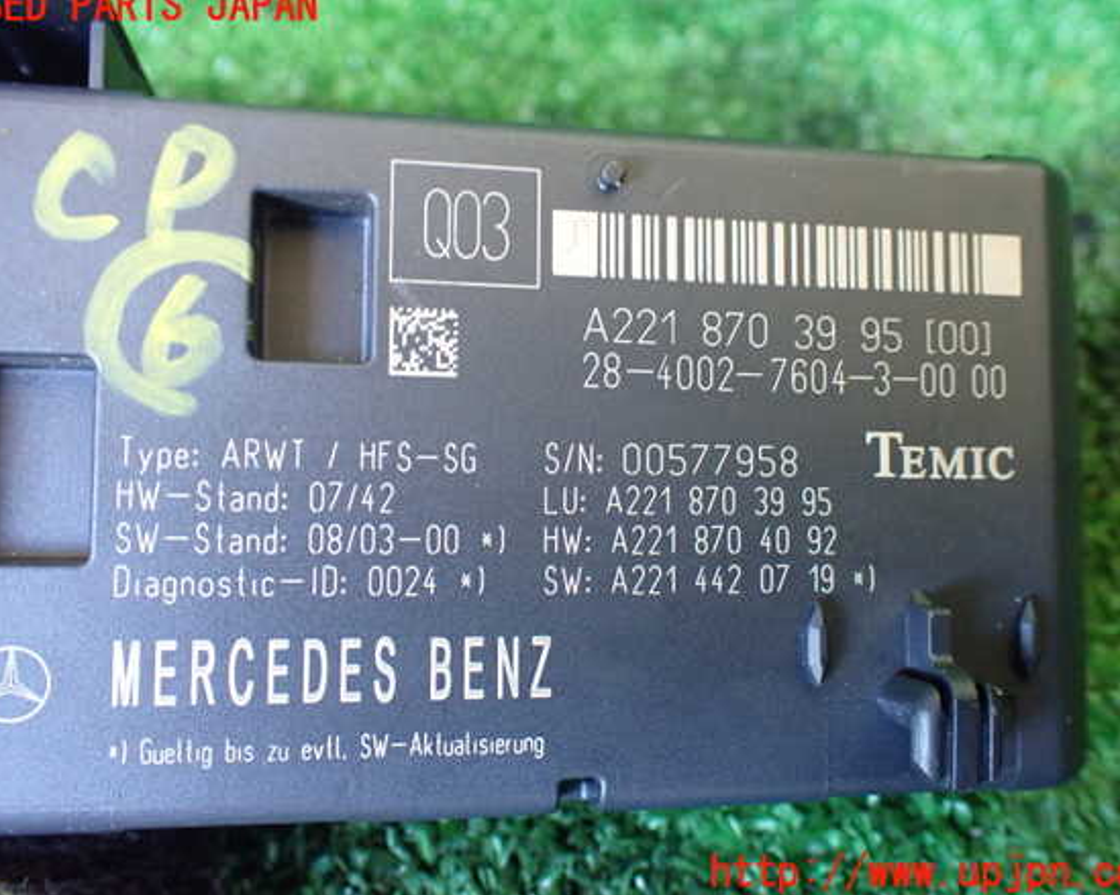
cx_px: 559
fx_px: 1061
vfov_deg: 45.8
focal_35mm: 32
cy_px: 440
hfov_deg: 55.7
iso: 800
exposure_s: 1/50
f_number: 2.3
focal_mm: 5.4
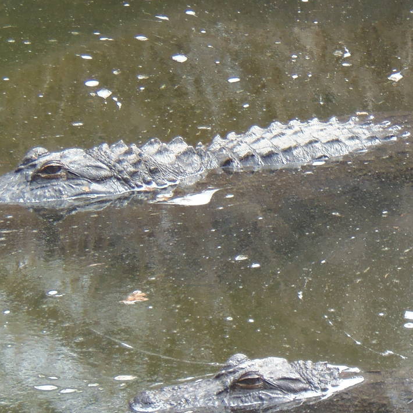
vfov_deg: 6.5
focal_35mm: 271
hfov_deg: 6.4
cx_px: 428
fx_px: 3658
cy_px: 293
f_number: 4.7
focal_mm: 25.2
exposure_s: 1/80
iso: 64
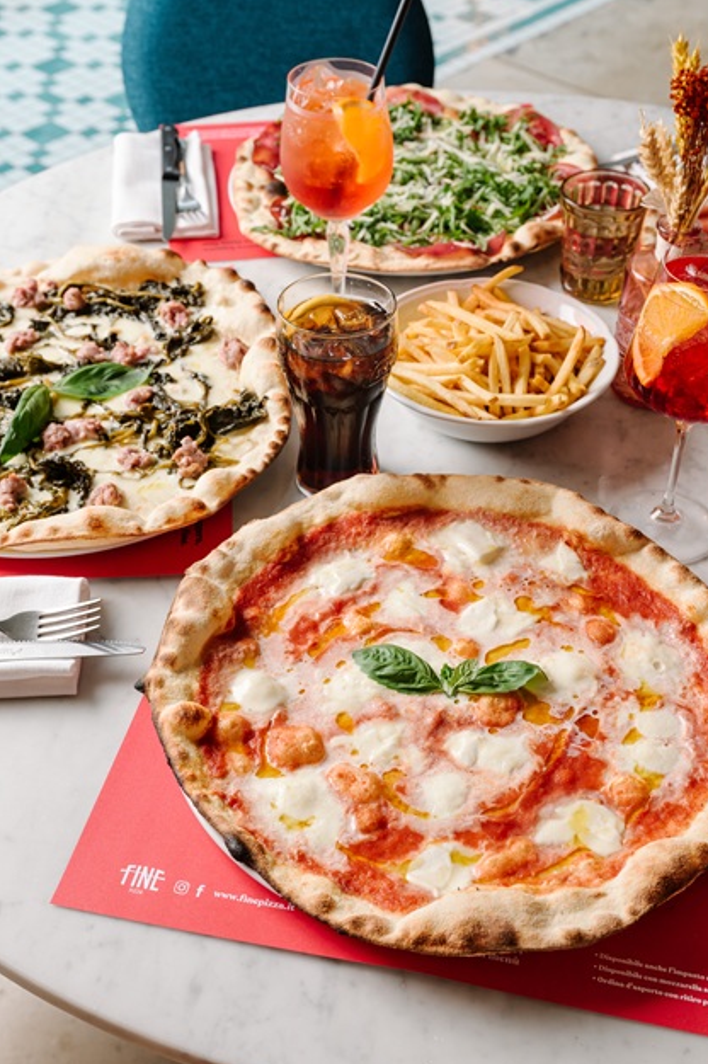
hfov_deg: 30.5
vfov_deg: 44.5
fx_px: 1299
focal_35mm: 44
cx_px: 361
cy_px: 529
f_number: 7.1
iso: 320
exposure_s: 1/10
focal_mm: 43
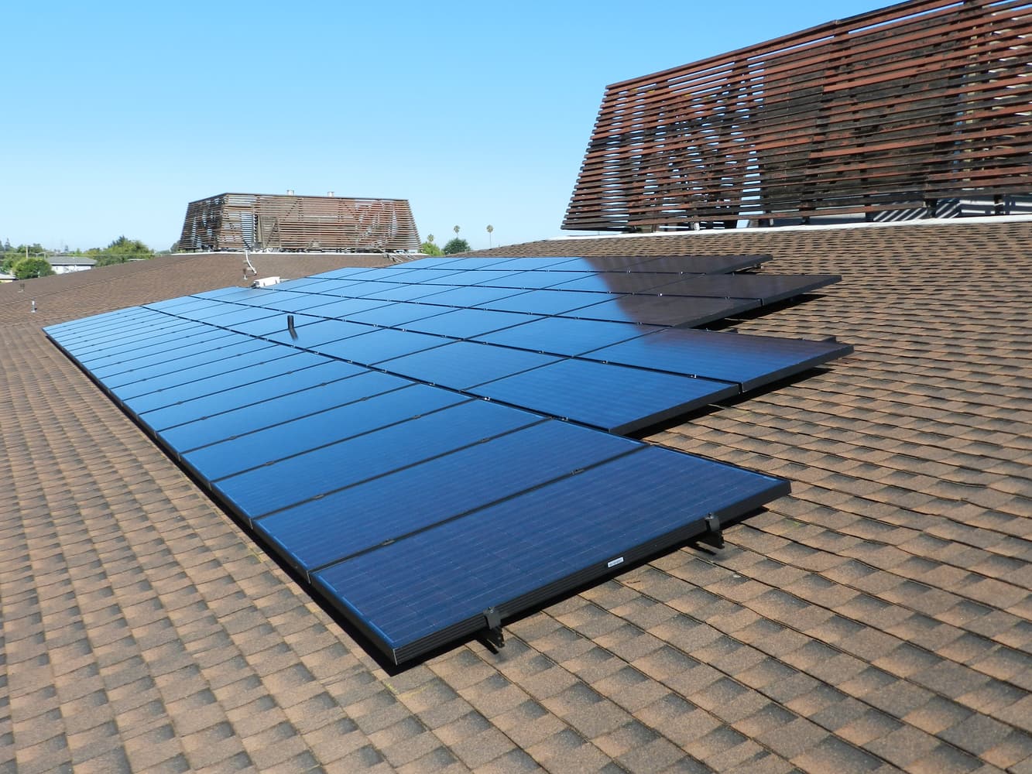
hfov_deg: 56.8
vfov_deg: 44.2
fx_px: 954
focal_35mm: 32
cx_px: 516
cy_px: 387
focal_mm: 5.6
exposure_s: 1/1000
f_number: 4
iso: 160
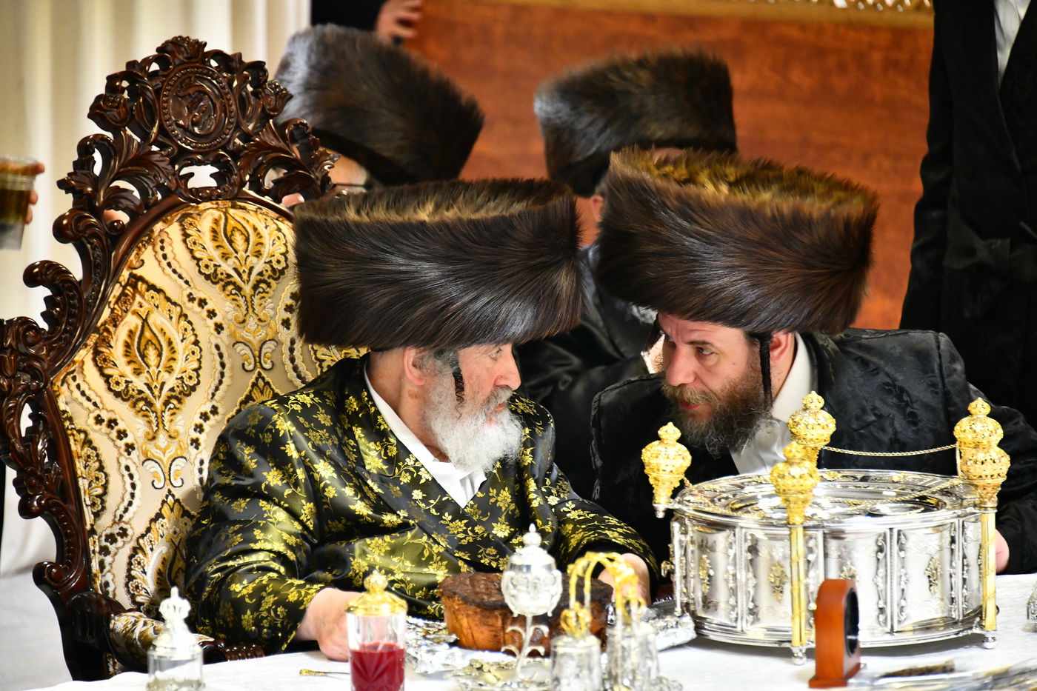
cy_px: 346
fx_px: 6624
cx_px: 518
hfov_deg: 9.0
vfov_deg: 6.0
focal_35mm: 230
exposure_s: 1/125
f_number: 5.6
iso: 2500
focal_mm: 230
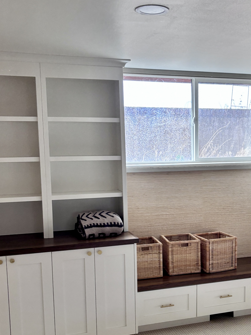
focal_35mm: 46
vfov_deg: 41.1
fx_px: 445
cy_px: 201
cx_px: 180
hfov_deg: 31.1
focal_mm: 5.96
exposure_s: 1/121
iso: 125
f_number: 1.6
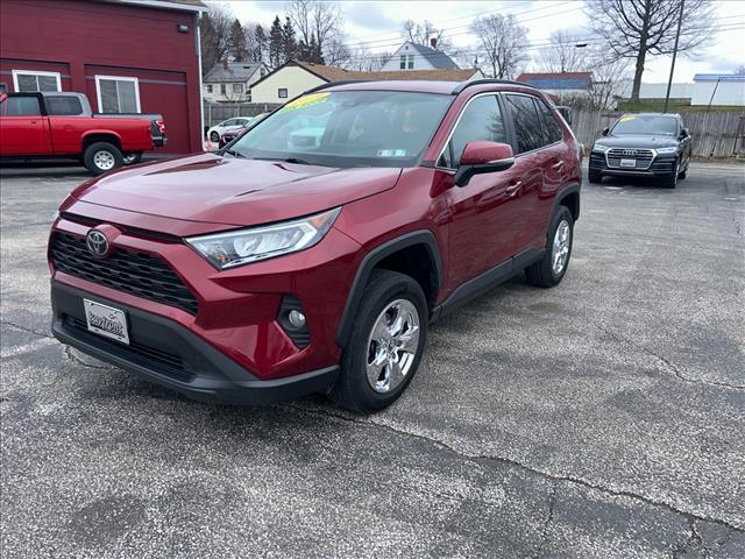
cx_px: 372
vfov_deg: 53.1
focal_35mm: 26
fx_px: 560
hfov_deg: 67.3
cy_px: 280
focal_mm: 5.7
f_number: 1.5
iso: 32
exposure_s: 1/1238
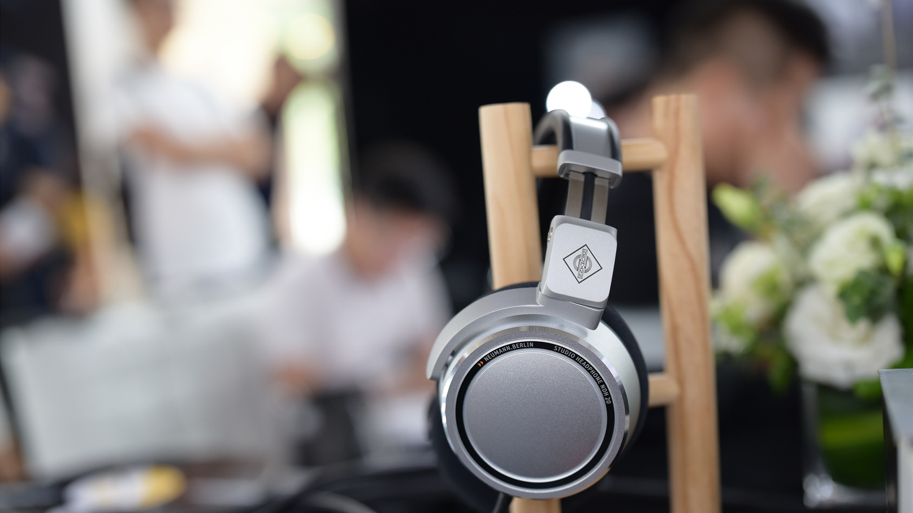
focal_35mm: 42
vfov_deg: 28.3
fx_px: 1017
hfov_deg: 48.4
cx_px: 456
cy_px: 297
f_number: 1.8
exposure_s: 1/60
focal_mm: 40
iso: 640
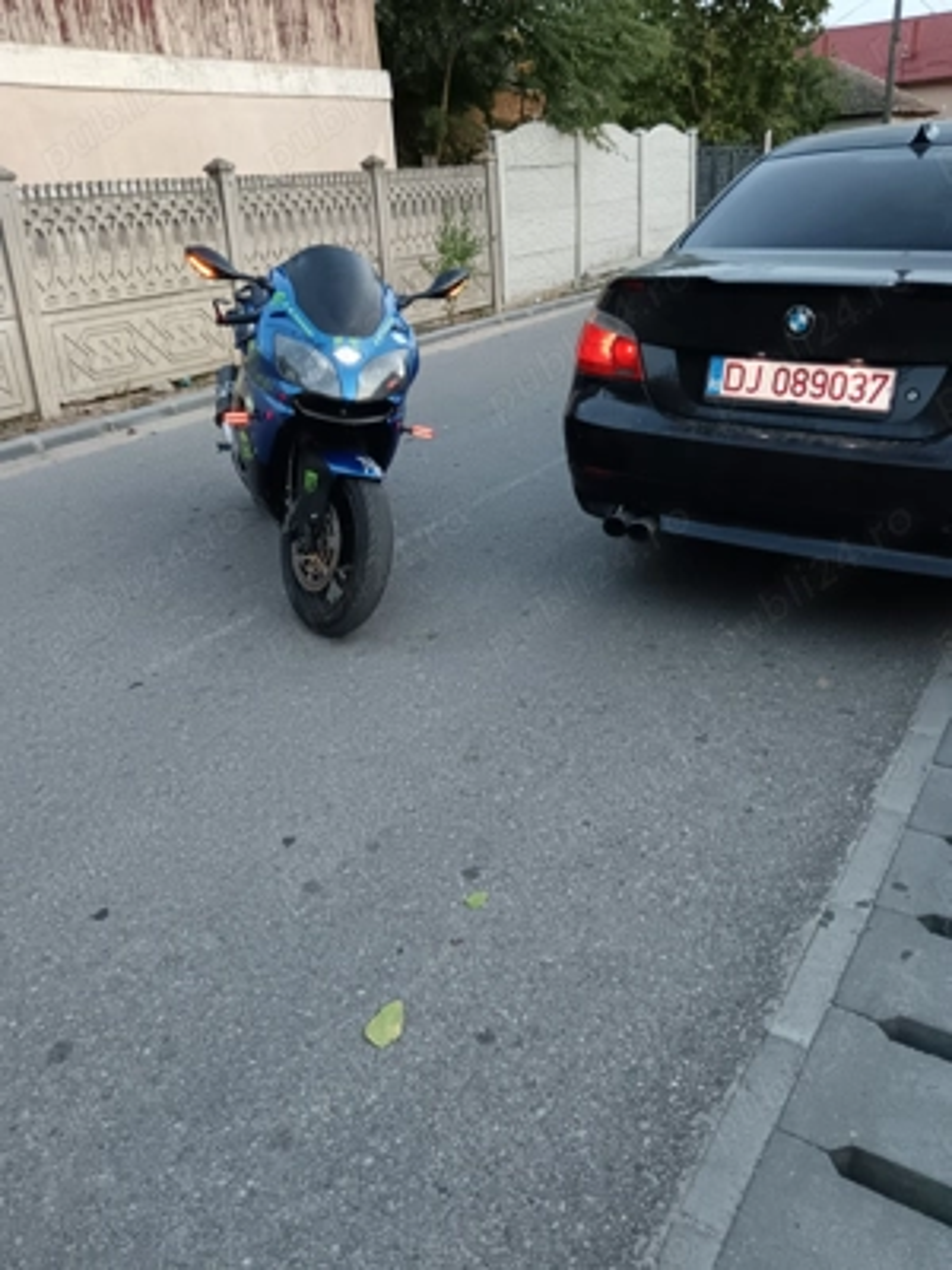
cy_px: 635
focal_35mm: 27
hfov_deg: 51.4
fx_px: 990
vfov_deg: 65.3
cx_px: 476
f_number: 1.9
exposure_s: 1/25
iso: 955
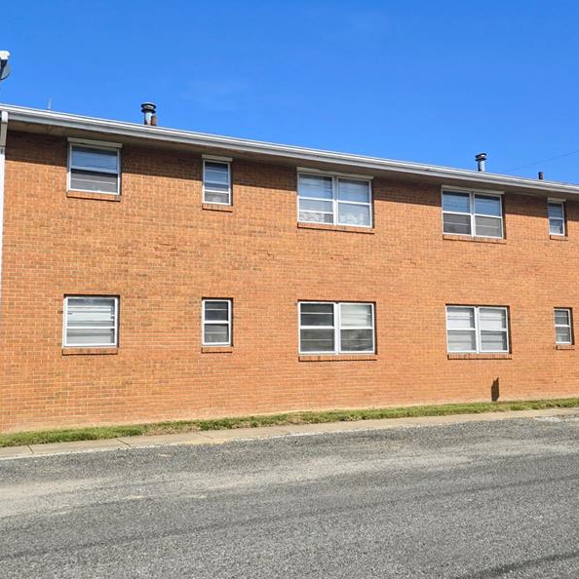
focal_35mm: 35
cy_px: 297
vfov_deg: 47.2
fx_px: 662
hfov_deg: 47.2
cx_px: 319
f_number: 1.7
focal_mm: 6.3
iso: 12
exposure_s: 1/989
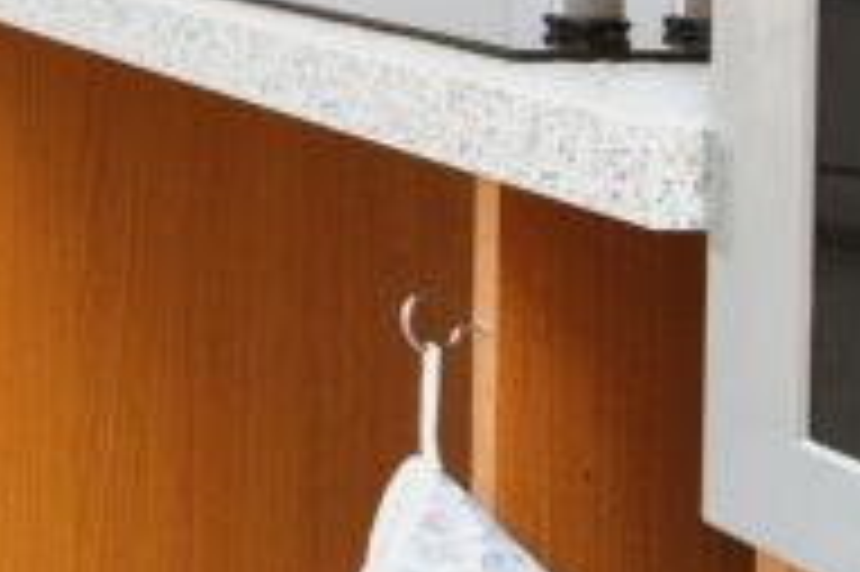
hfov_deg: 17.0
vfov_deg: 14.4
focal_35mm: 86
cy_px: -390
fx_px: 2053
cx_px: -887
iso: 640
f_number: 8
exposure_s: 1/40
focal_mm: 16
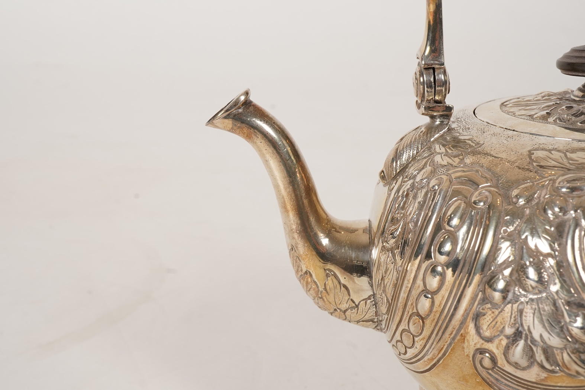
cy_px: 195
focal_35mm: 45
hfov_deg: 43.6
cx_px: 292
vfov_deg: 29.9
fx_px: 731
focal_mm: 30
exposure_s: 1/125
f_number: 22
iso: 400
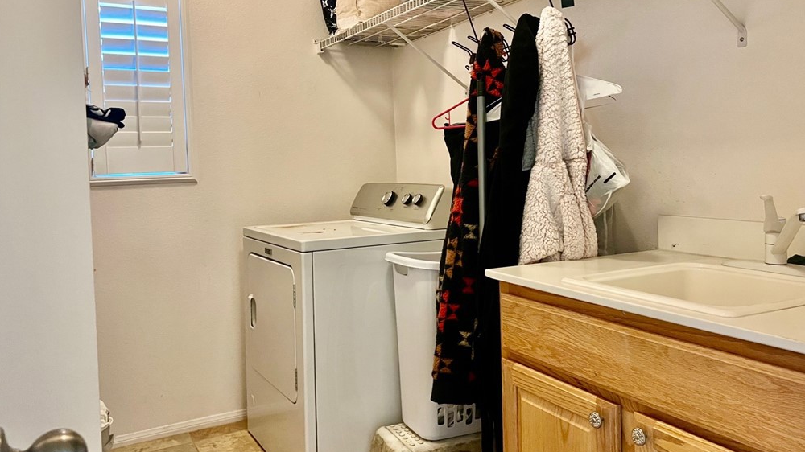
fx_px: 619
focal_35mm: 29
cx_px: 407
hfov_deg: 66.1
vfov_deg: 40.0
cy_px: 190
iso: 400
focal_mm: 5.7
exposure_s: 1/40
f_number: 1.5
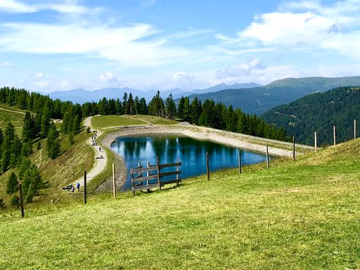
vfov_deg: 49.7
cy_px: 135
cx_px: 180
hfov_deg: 63.4
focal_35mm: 28
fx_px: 291
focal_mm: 3.99
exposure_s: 1/2088
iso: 20
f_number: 1.8
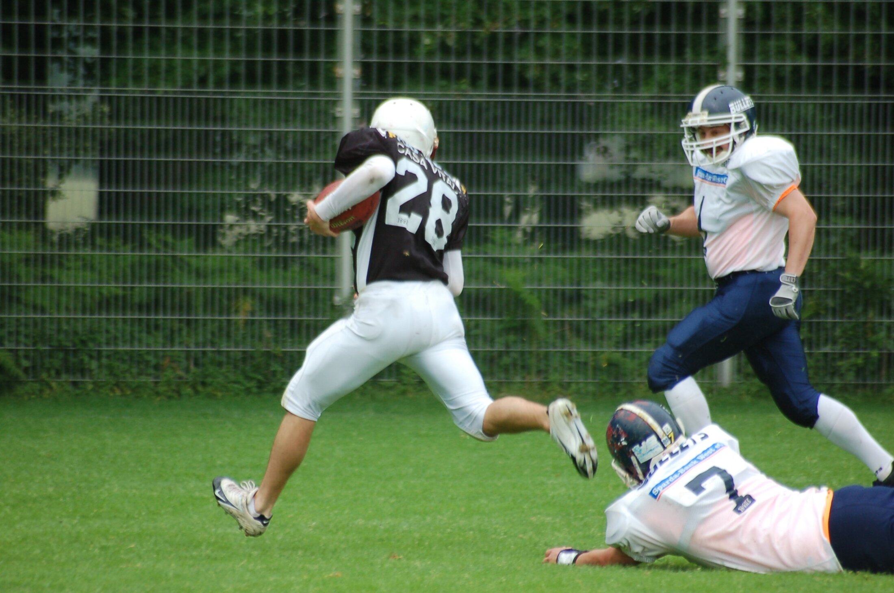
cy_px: 296
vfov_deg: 3.0
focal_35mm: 450
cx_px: 447
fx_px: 11154
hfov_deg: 4.6
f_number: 5.6
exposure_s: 1/500
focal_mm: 300
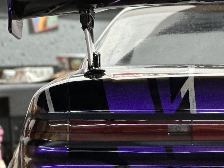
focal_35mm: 223
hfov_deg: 8.8
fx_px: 1443
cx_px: 243
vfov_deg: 6.6
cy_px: 157
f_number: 2.8
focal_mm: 9
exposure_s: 1/33
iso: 250
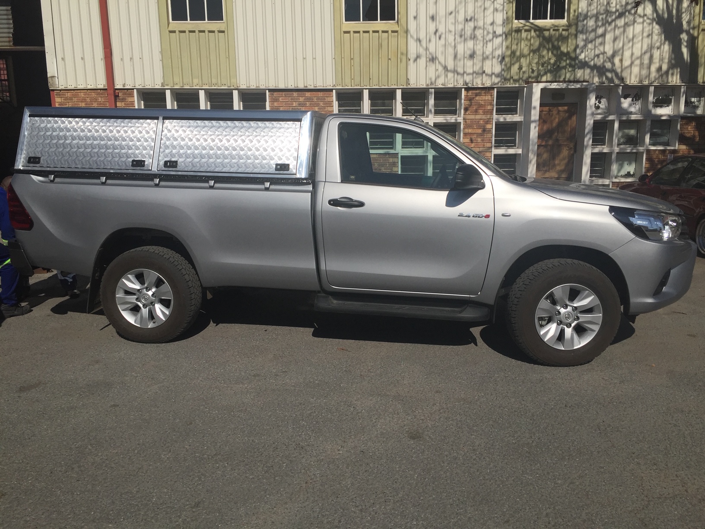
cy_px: 264
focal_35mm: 29
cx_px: 352
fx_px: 591
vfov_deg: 48.2
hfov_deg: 61.7
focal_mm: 4.15
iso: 32
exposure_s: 1/5650
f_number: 2.2
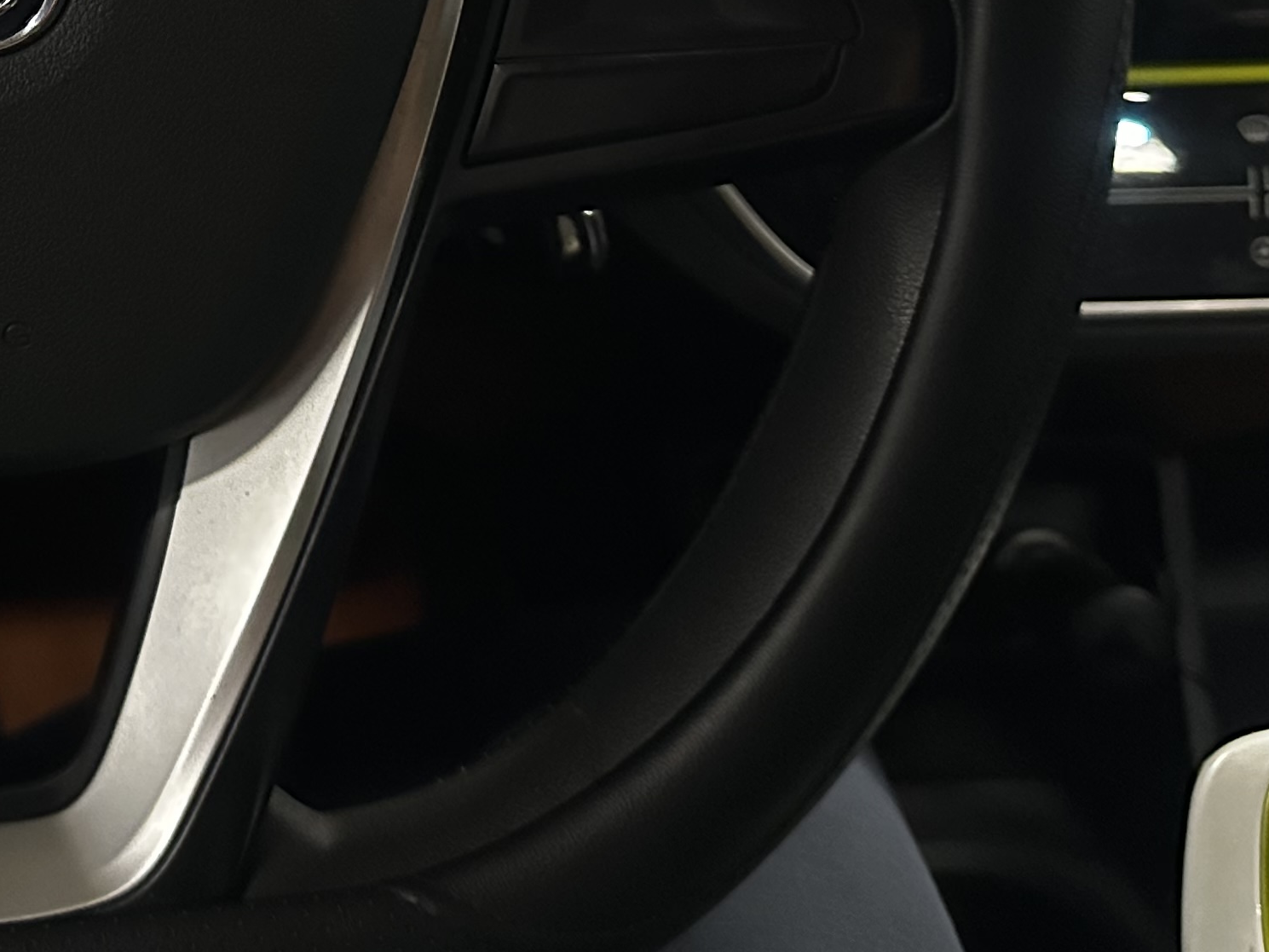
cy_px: -180
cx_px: -44
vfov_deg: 21.1
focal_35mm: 65
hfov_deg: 27.8
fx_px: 2383
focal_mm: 6.86
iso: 1000
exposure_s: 1/34
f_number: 1.78
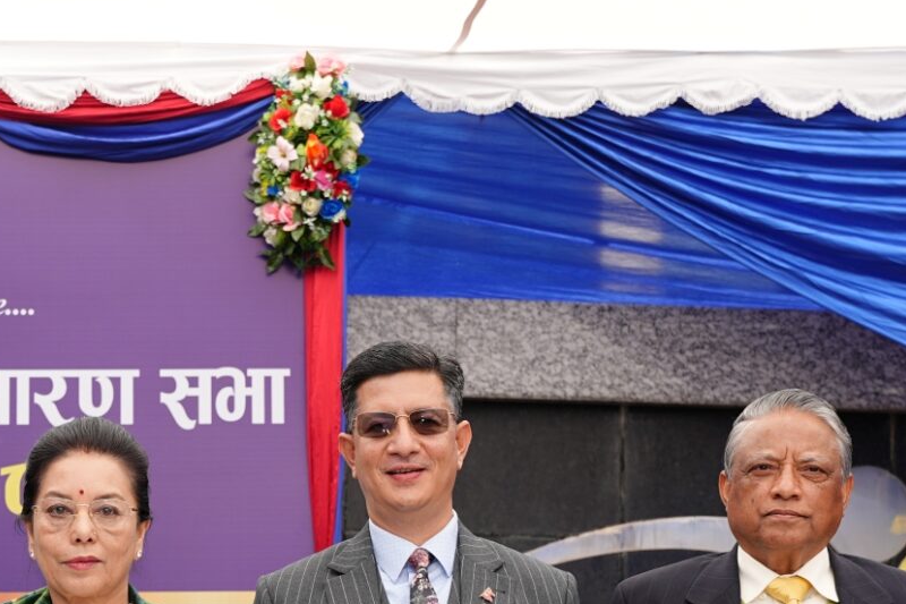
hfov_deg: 23.0
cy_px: 654
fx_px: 2215
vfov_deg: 15.1
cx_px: 292
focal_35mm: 88
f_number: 4
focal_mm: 34.4
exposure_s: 1/200
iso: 125
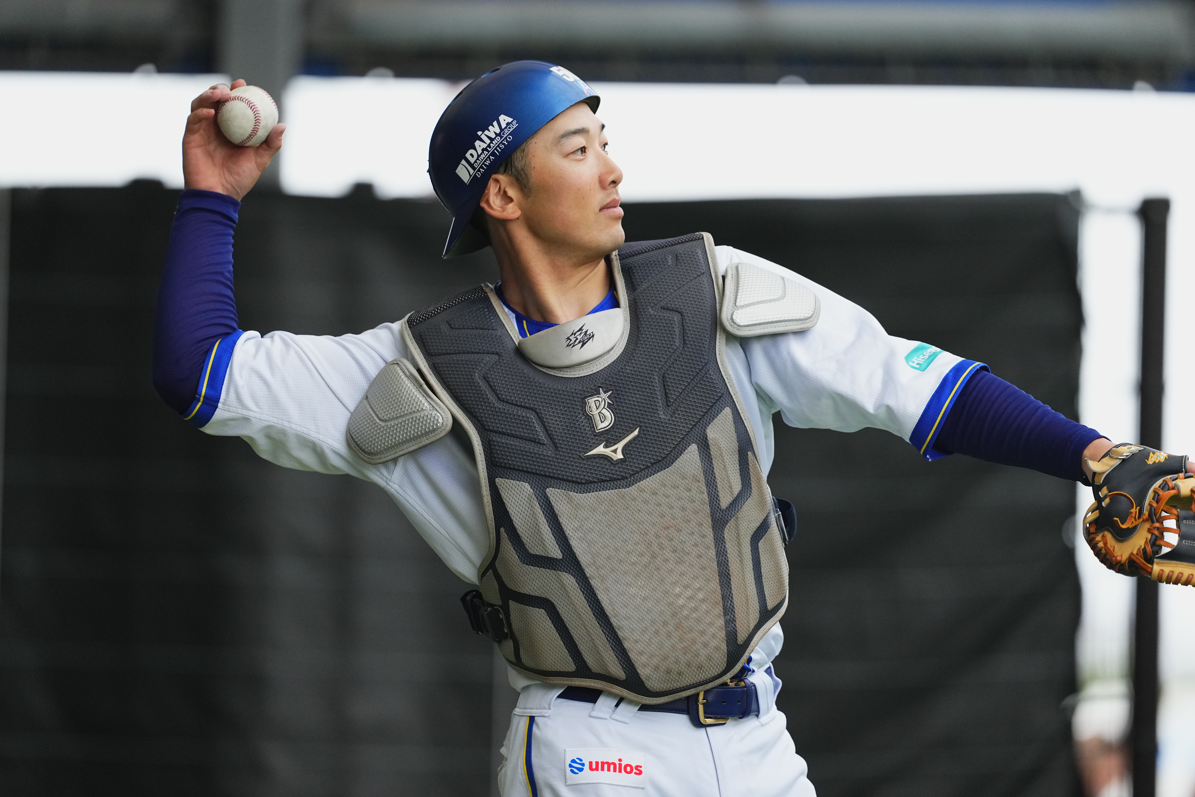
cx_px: 598
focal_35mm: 300
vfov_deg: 4.6
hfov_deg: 6.9
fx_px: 9958
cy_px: 398
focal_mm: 300
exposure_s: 1/2000
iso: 2500
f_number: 2.8
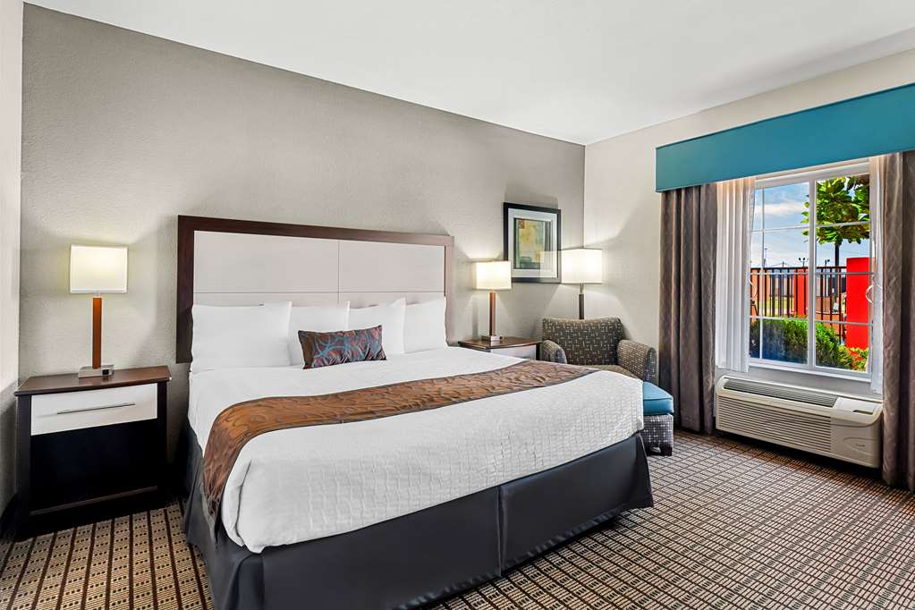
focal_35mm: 17
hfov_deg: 93.3
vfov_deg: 70.4
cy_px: 305
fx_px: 432
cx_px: 458
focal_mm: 17
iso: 400
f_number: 9
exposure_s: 1
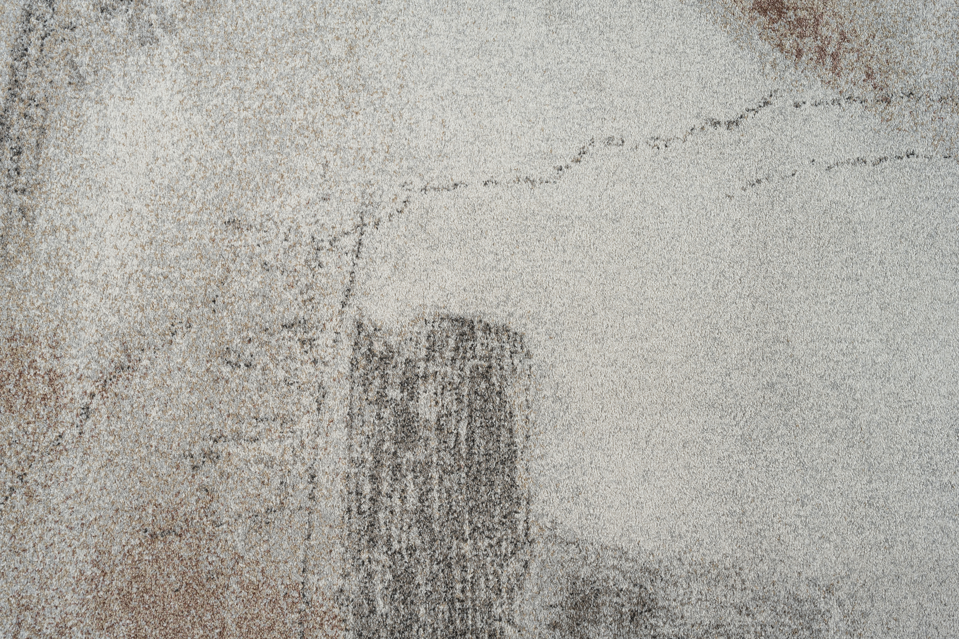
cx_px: 480
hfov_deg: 51.9
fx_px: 986
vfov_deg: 35.9
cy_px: 320
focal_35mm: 37
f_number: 11
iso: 100
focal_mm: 37
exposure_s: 1/125
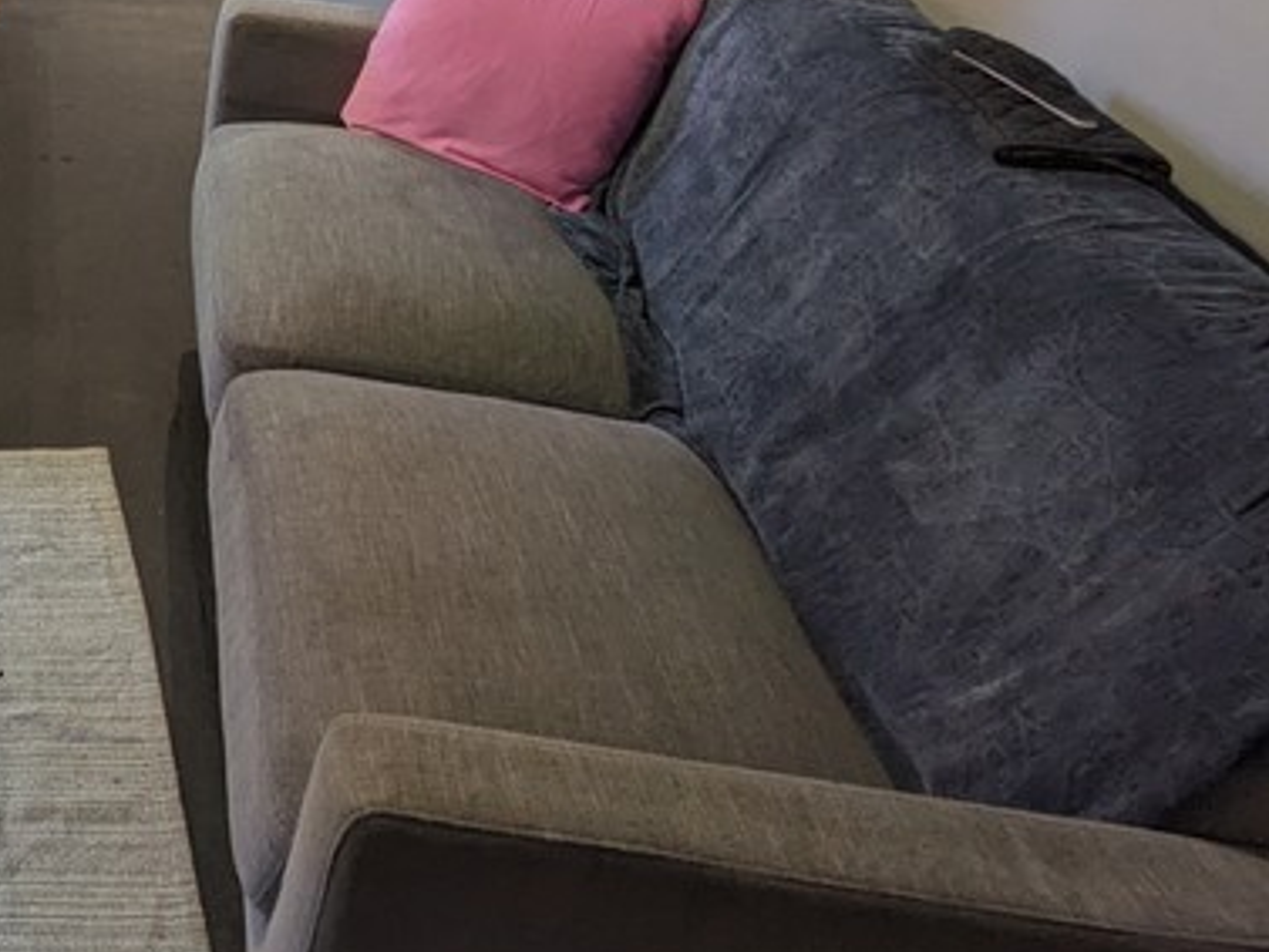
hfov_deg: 39.8
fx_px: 1393
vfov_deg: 34.1
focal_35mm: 38
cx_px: -128
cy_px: -22
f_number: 2.2
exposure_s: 1/33.3
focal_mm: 1.83
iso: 75
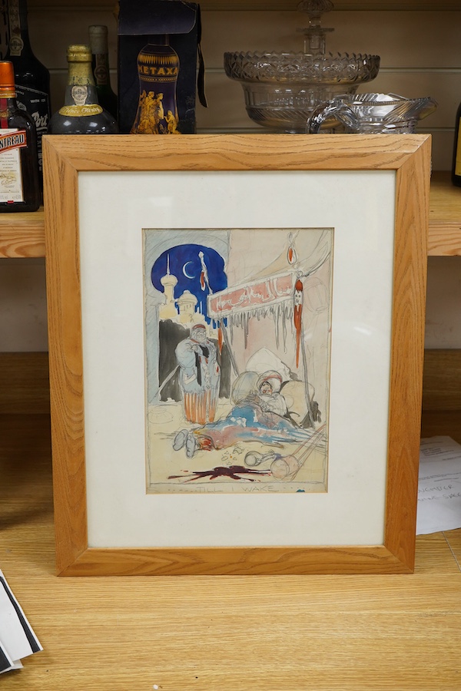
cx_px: 230
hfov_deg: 29.9
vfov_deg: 43.6
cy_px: 346
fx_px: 864
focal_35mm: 45
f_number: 8
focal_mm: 30
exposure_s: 1/125
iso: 1250
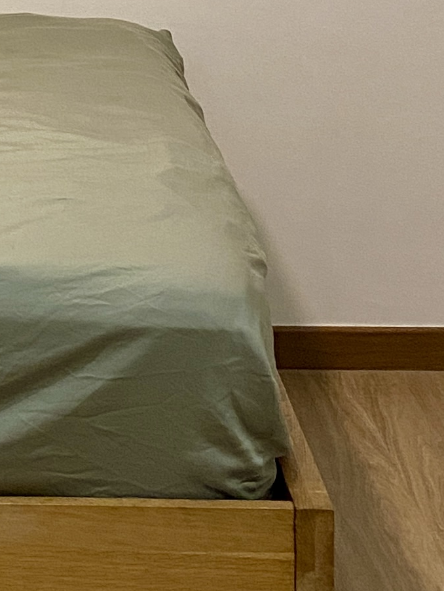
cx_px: -172
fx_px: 1984
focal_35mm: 116
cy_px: -228
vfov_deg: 15.9
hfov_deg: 12.3
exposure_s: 1/50
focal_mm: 4.25
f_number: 1.8
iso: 250
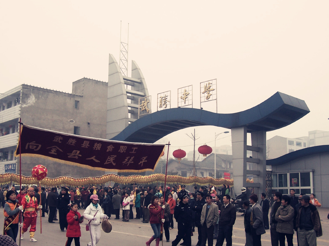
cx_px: 146
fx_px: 390
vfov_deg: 35.1
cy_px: 133
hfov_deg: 45.7
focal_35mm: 41
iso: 80
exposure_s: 1/125
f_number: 2.7
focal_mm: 5.6
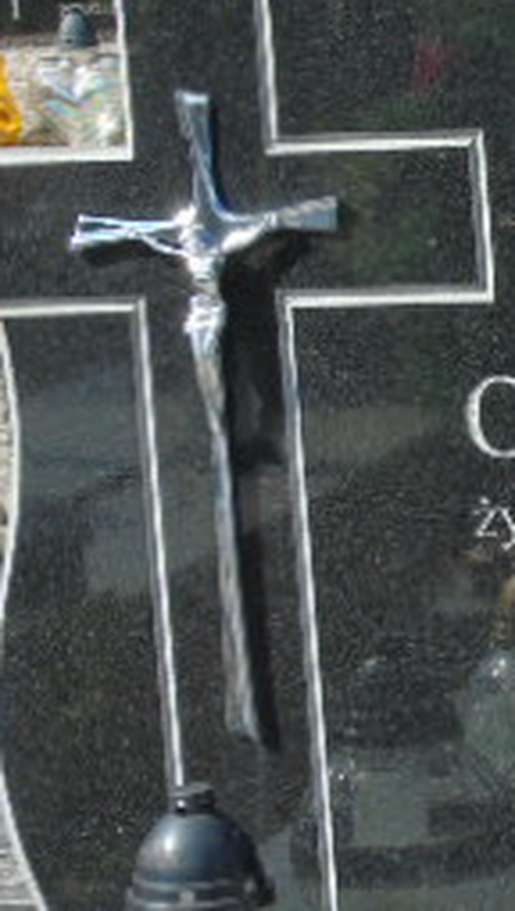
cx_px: 787
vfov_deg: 11.1
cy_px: 664
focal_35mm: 194
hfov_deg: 6.2
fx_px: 4696
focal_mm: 13
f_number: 4.7
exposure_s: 1/250
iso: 80
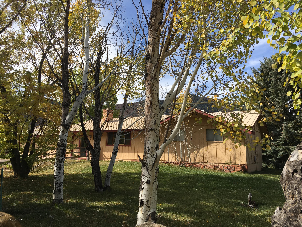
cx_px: 151
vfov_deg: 48.2
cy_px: 114
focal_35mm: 29
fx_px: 253
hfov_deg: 61.7
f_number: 2.2
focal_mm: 4.15
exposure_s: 1/1115
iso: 25
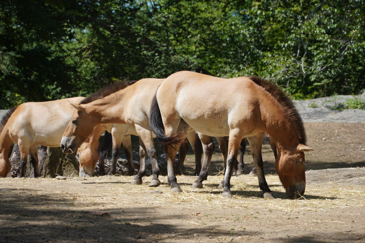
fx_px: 2166
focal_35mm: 214
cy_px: 118
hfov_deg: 9.6
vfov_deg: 6.4
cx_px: 189
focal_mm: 135
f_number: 6.3
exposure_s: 1/320
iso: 100
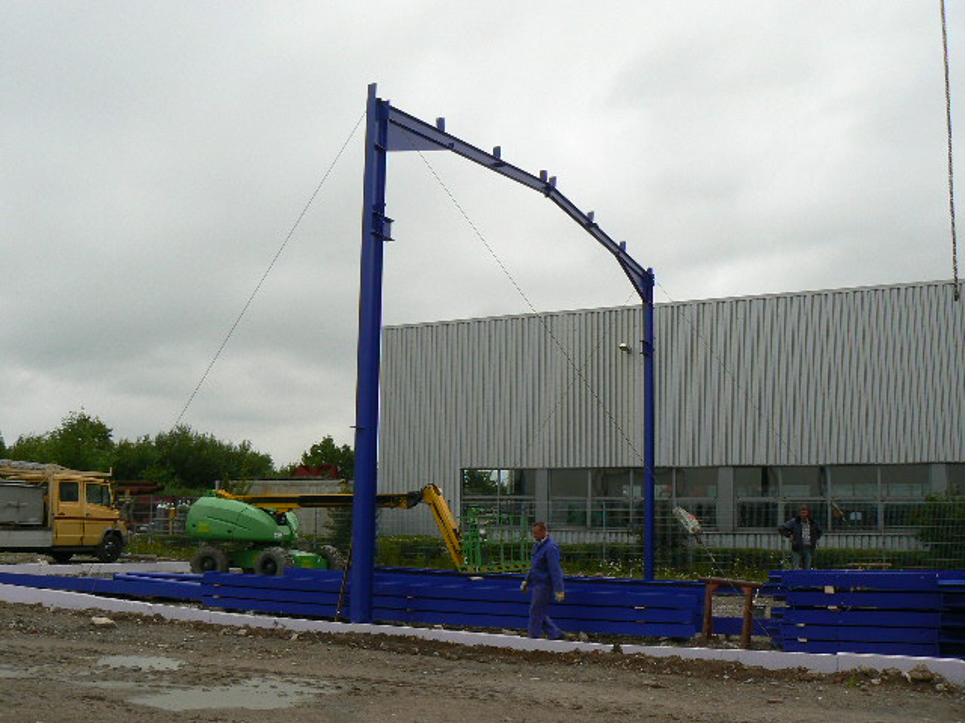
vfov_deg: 39.7
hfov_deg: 51.4
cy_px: 362
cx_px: 482
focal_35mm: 36
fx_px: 1004
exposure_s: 1/160
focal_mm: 6
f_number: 5.6
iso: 80
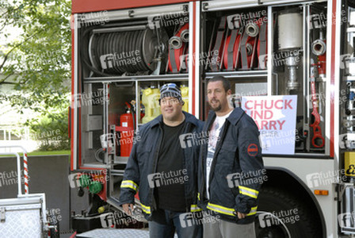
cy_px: 119
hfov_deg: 33.4
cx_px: 178
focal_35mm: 60
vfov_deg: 22.7
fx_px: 592
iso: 400
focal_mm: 40
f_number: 5.6
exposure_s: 1/80
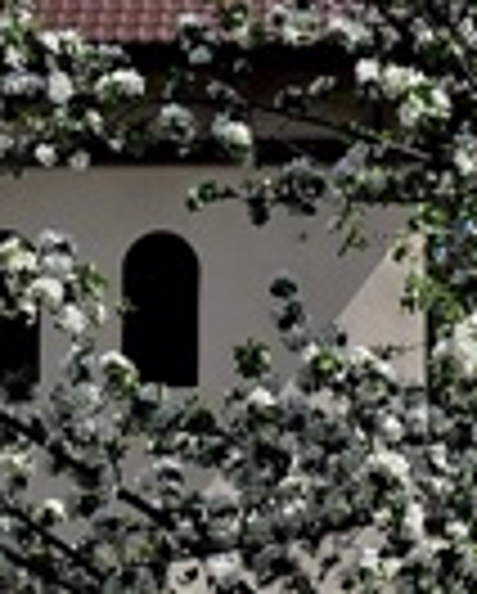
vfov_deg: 10.1
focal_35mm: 191
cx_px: 32
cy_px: 230
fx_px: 3363
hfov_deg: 8.1
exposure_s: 1/320
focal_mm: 28
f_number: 9
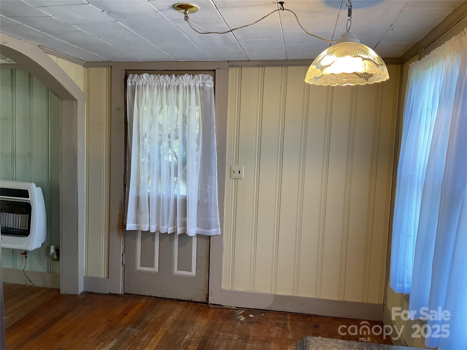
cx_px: 234
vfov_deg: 48.2
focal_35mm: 29
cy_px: 175
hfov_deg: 61.7
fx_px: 391
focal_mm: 3
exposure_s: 1/60
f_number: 1.8
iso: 64
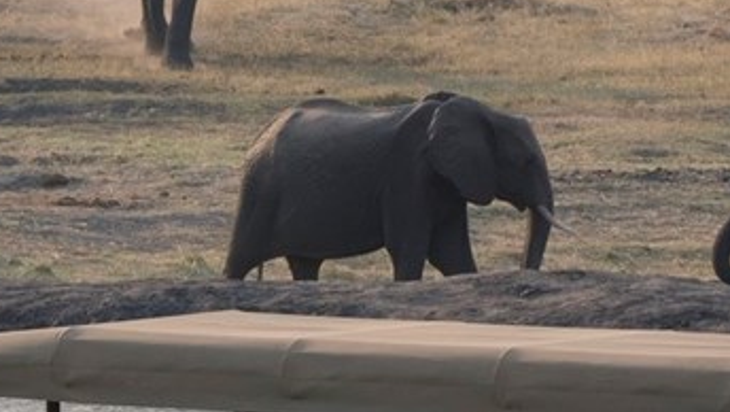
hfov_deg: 2.5
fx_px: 16986
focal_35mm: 877
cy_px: 90
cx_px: -567
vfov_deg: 1.4
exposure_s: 1/180
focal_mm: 160
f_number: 9.5
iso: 280
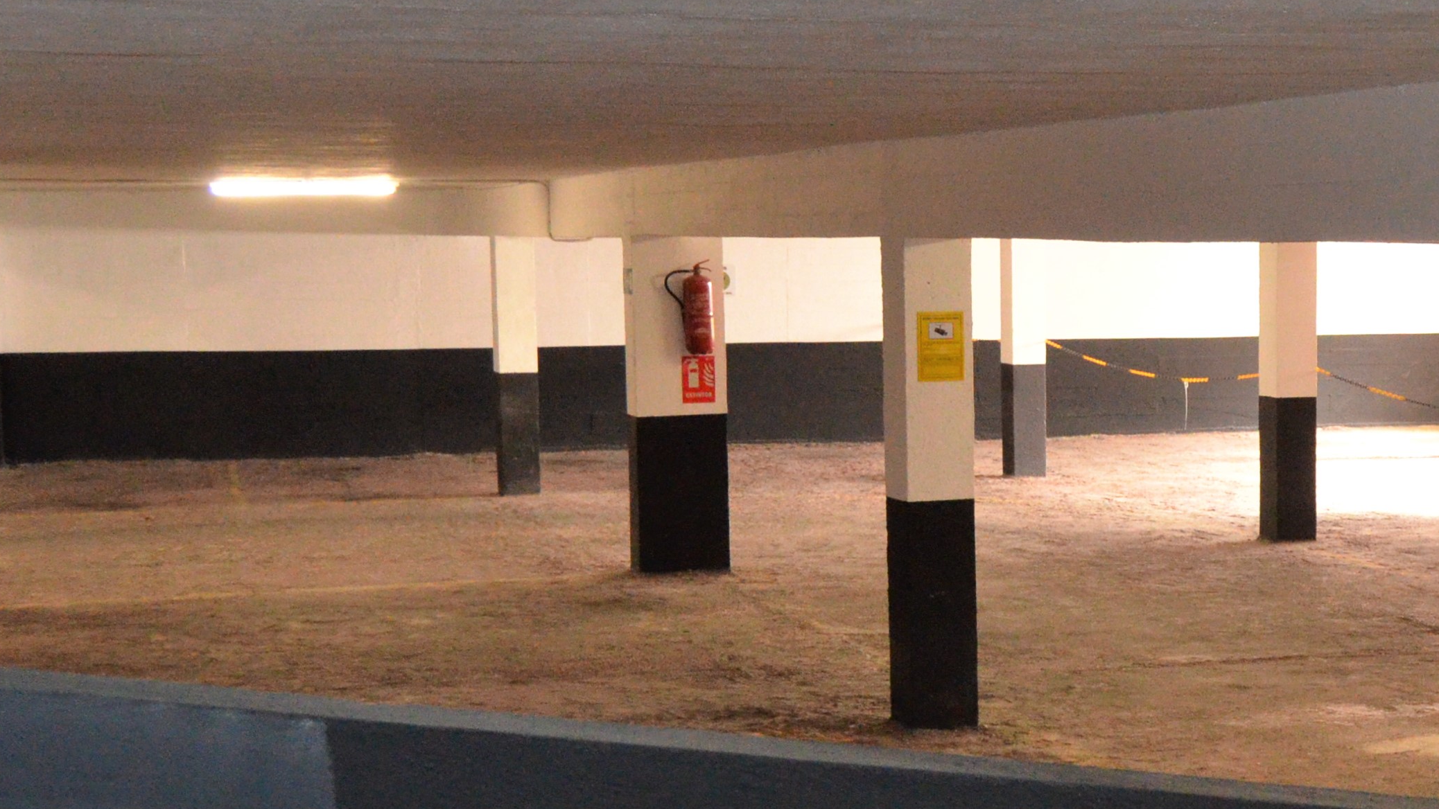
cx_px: 1144
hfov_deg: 30.7
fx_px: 2557
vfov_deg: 17.9
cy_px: 560
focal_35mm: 67
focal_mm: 18
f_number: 3.5
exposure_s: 1/60
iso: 3200
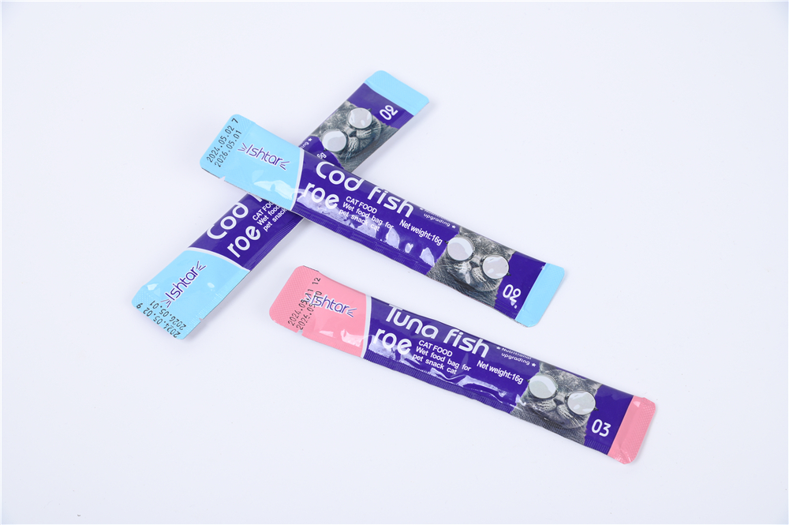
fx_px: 1796
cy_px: 262
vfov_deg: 16.6
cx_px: 394
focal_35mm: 82
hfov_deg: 24.8
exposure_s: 1/125
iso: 125
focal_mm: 82
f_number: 11
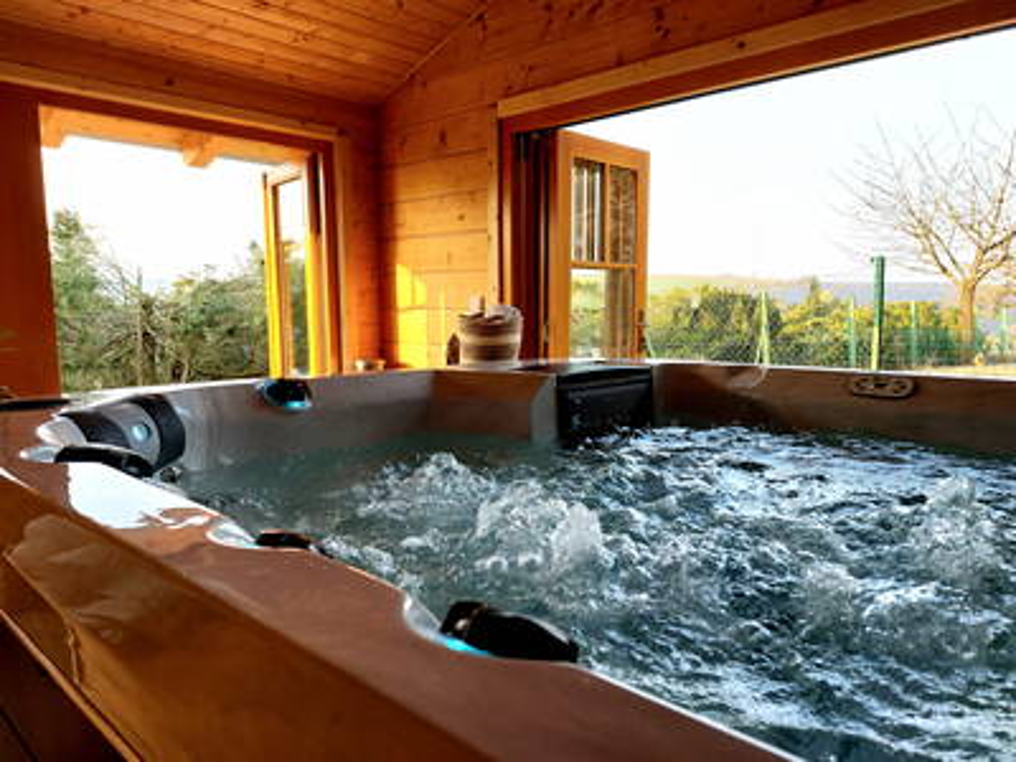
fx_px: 704
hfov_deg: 71.6
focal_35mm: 24
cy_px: 381
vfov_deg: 56.8
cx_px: 508
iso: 40
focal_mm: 5.23
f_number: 1.8
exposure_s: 1/120
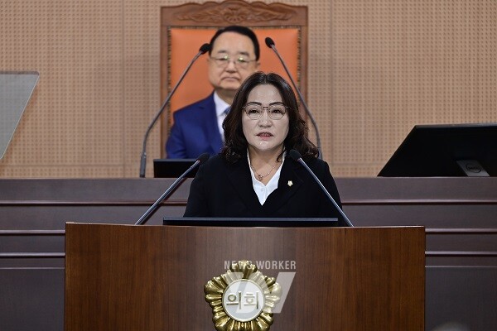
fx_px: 5522
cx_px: 248
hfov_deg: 5.2
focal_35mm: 400
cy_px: 166
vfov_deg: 3.4
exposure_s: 1/125
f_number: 5.6
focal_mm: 400
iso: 1000
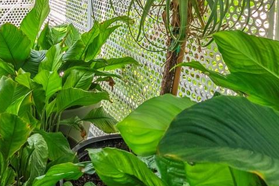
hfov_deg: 48.0
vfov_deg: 29.5
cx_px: 103
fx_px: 310
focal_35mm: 40
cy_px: -28
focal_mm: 12
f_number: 8
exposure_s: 1/60
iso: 250
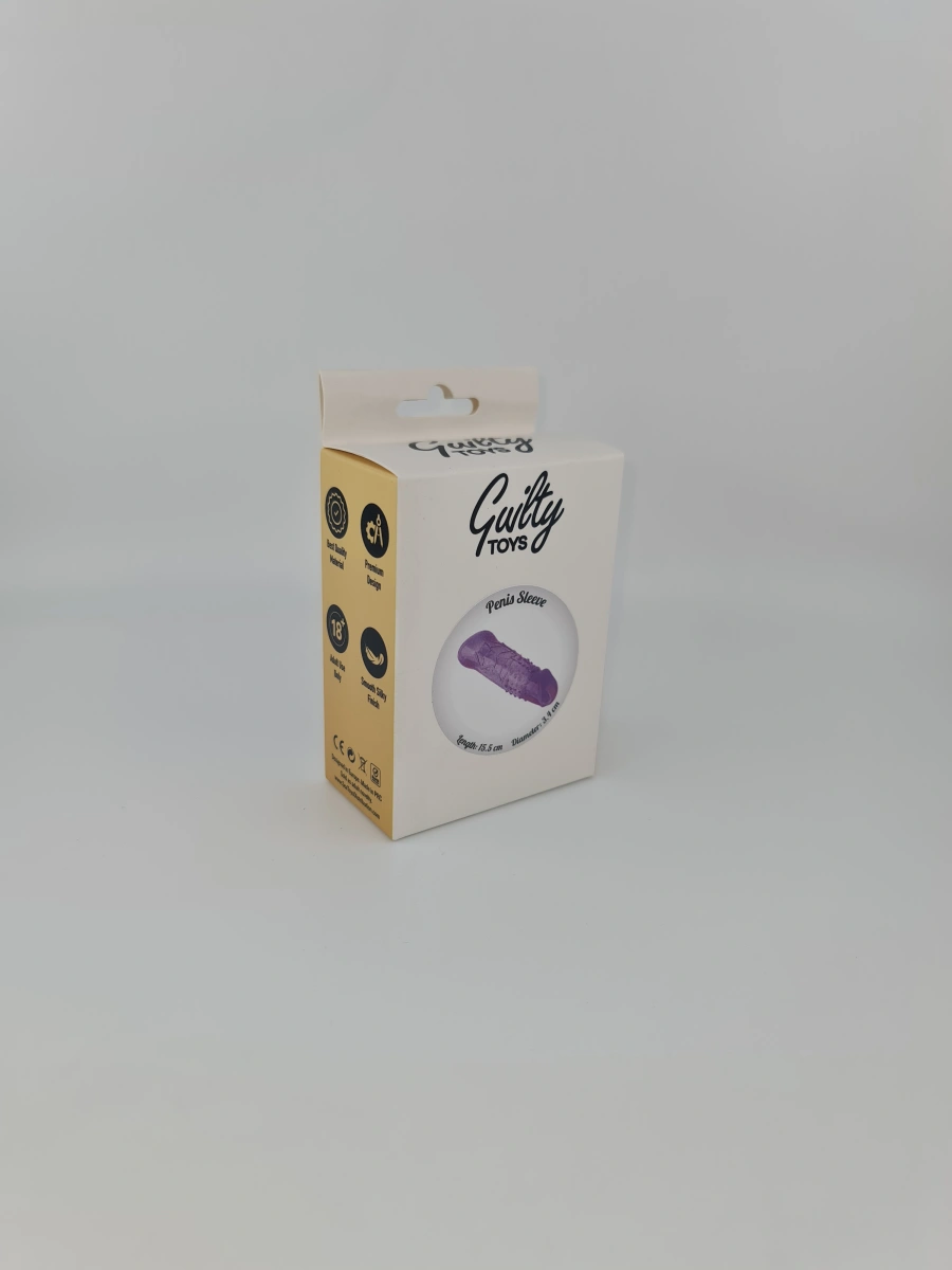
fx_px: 917
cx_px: 476
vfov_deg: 69.4
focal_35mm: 25
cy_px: 635
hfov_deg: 54.9
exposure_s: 1/337
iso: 50
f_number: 1.8
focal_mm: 7
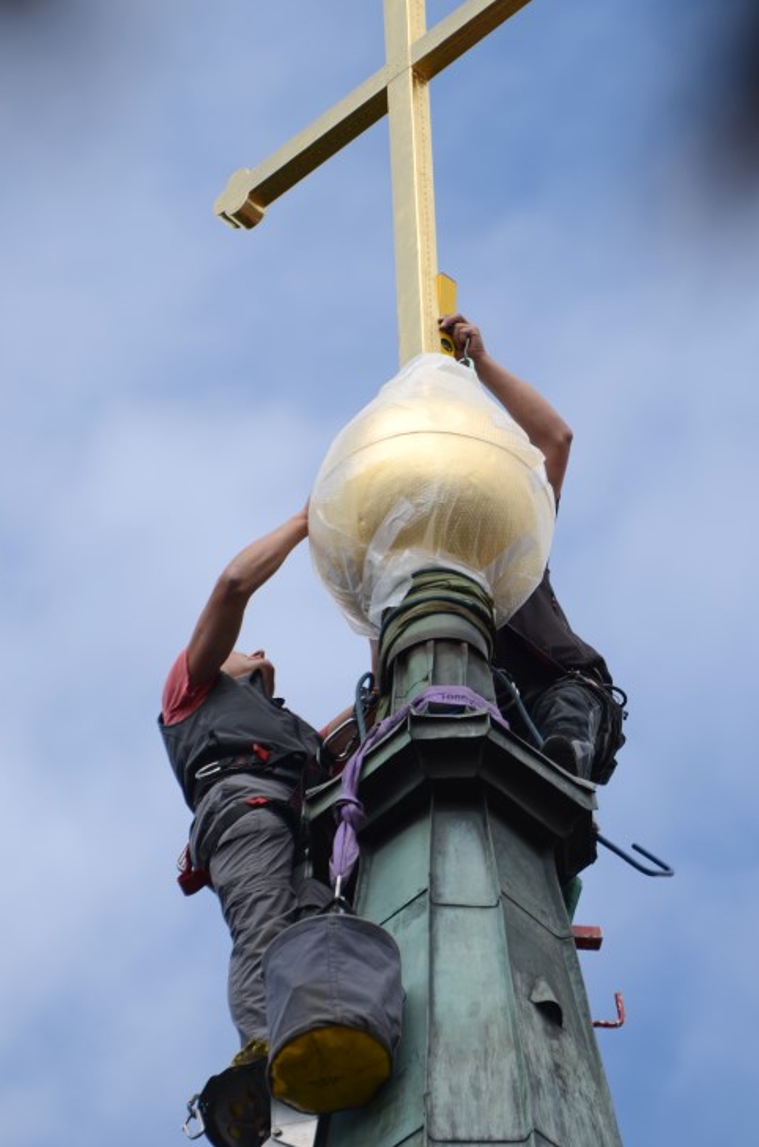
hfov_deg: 2.9
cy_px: 476
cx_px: 428
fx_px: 14838
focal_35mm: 467
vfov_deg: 4.4
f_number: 5.6
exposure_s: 1/500
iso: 100
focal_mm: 250
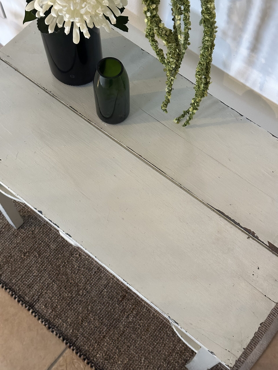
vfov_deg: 39.7
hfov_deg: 30.3
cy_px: 185
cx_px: 139
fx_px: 514
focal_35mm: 48
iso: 400
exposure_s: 1/33
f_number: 1.78
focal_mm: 6.86
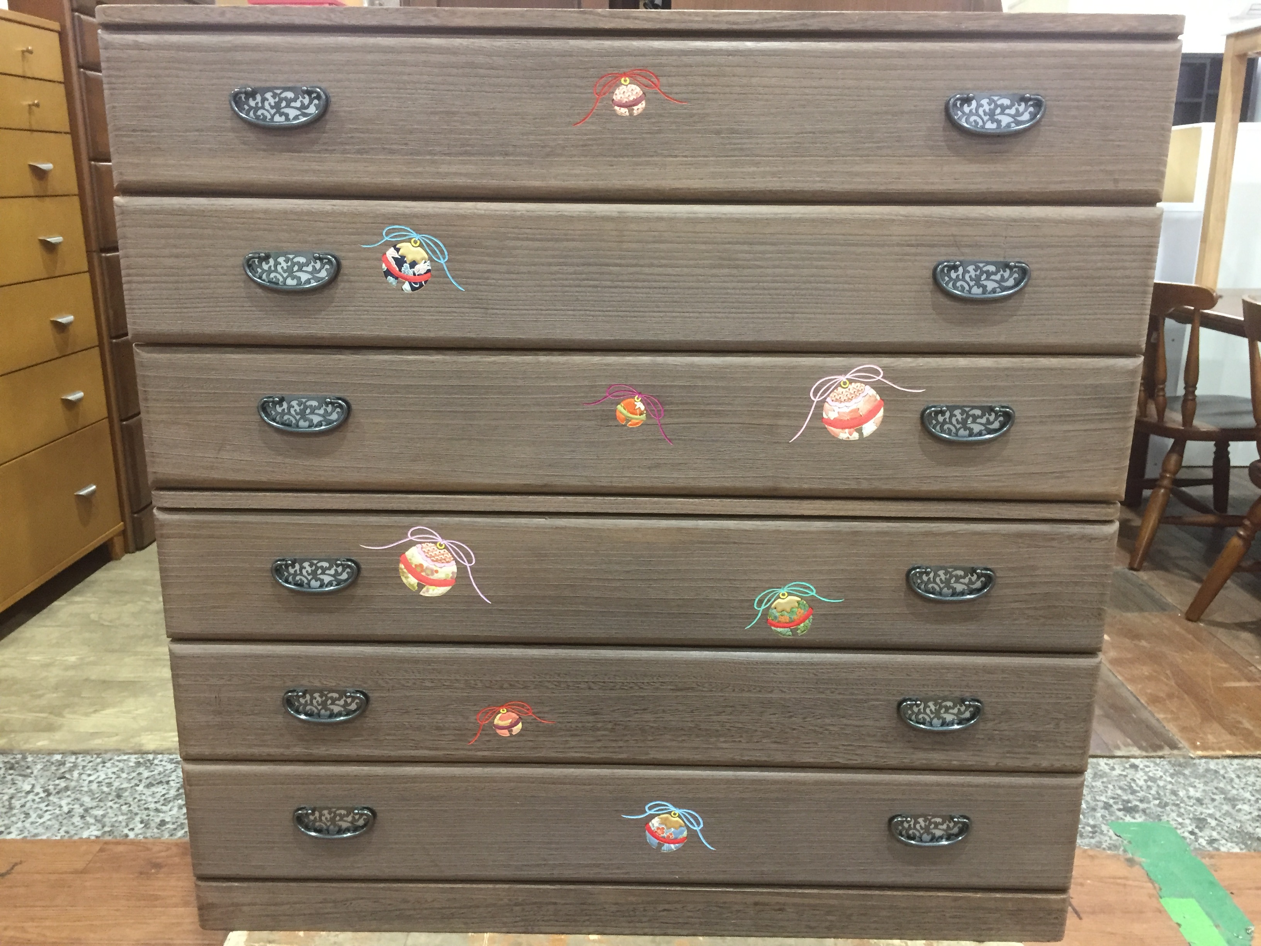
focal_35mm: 29
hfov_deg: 61.7
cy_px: 473
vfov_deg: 48.2
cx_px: 630
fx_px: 1056
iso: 250
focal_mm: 4.15
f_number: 2.2
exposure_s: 1/24
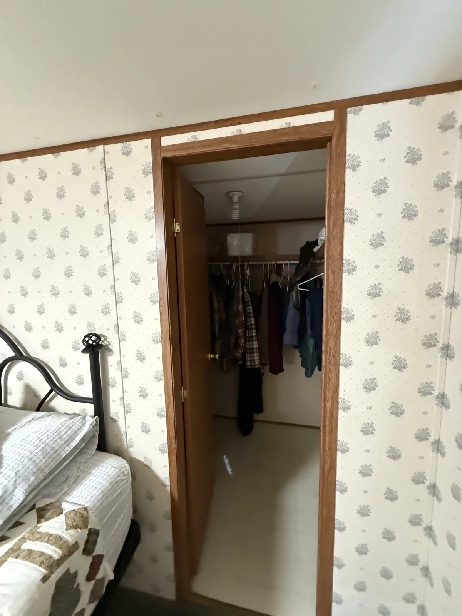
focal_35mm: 14
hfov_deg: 85.7
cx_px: 231
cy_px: 308
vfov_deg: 102.1
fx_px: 249
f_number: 2.2
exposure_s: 1/40
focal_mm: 2.22
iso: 1600
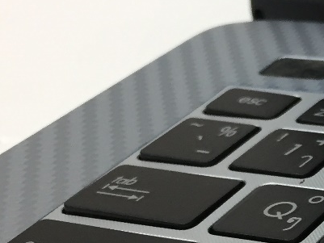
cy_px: 228
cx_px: 503
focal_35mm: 118
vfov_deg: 12.4
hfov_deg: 15.3
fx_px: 1105
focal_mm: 4.15
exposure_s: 1/33
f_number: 2.2
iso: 100
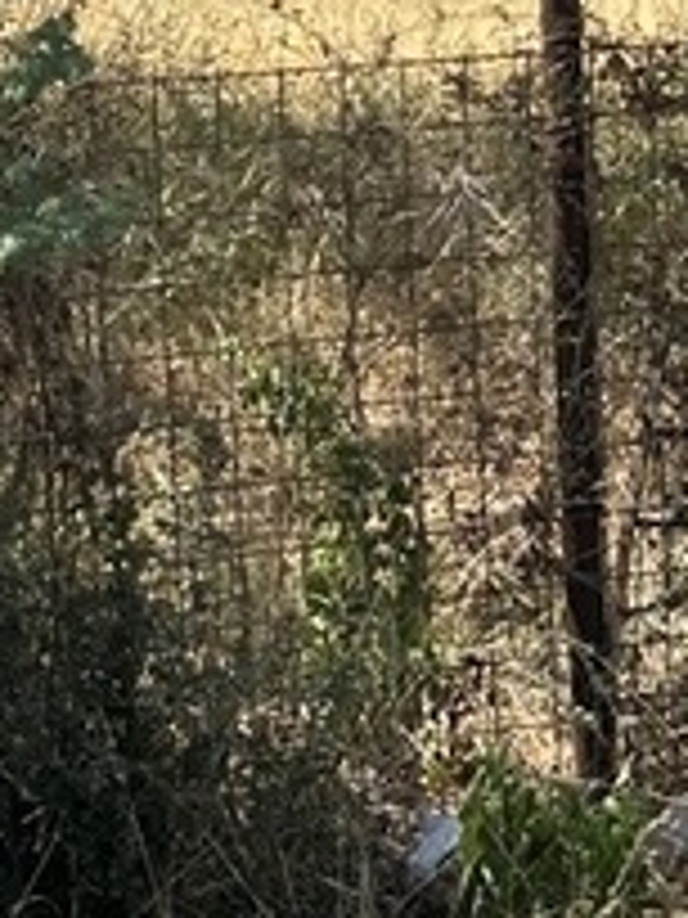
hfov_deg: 11.5
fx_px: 3366
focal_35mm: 127
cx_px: -94
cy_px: 153
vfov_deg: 15.4
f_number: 1.78
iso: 80
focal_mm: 6.86
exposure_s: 1/1289
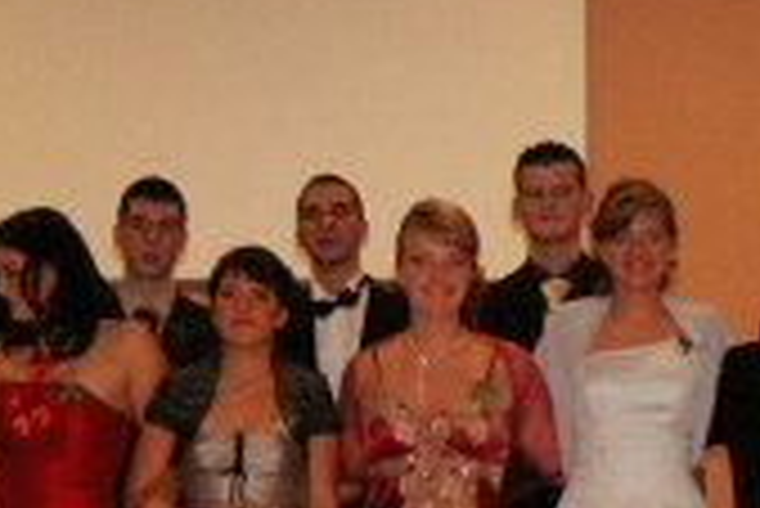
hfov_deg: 14.2
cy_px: 512
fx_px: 2916
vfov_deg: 9.9
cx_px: -243
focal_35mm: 138
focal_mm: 5.86
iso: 160
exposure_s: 1/40
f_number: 2.8
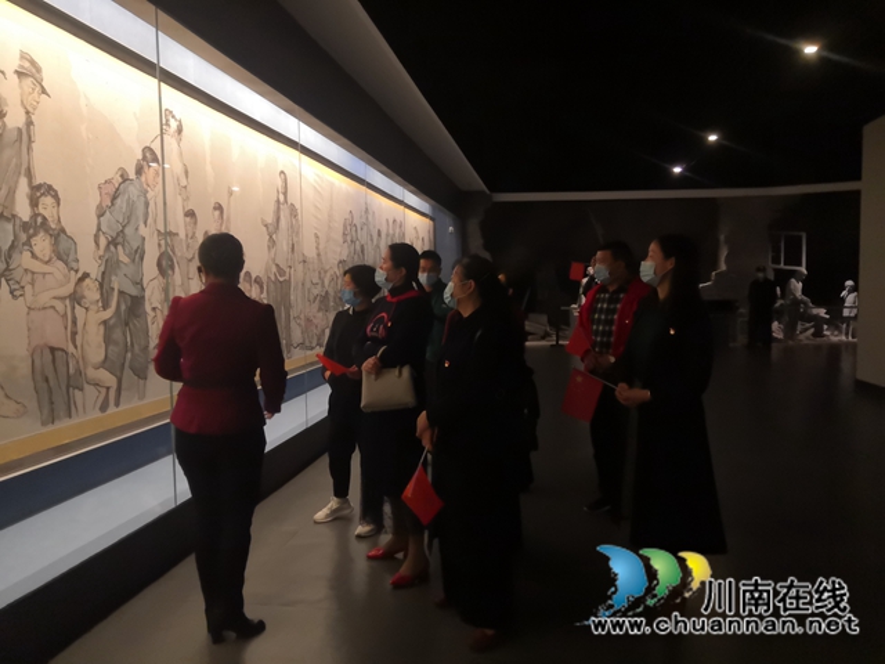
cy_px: 332
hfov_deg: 65.3
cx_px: 442
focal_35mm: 27
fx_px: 690
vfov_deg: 51.4
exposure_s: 1/100
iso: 1000
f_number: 1.8
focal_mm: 3.95
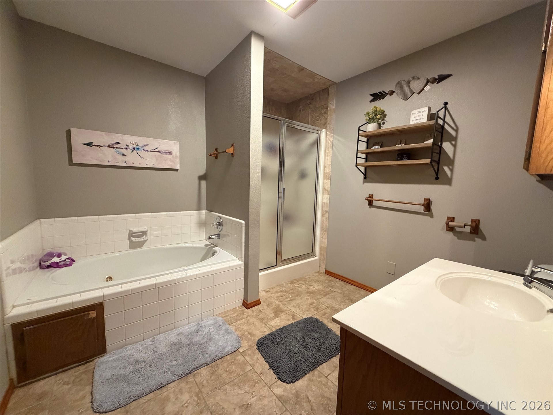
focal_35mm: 14
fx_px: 224
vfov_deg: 85.7
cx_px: 276
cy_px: 208
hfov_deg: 102.1
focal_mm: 2.22
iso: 500
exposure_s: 1/60
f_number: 2.2
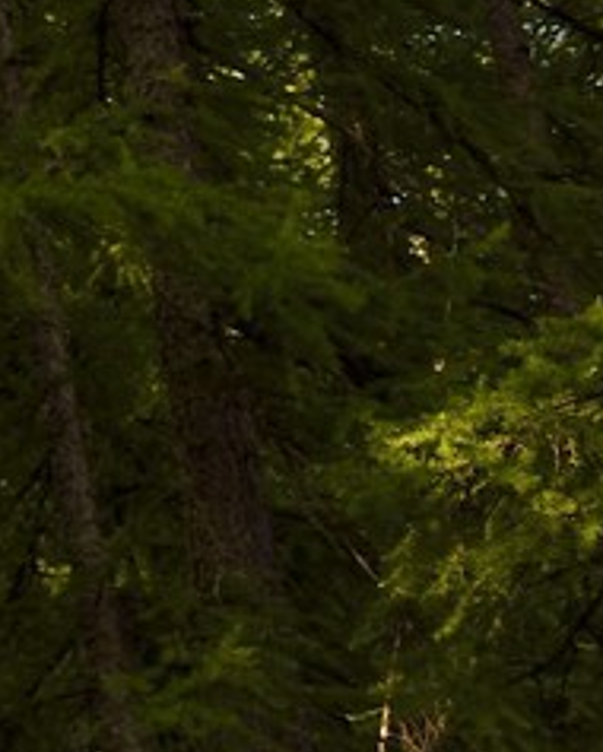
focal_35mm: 196
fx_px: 4367
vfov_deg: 9.8
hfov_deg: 6.5
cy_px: -48
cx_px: -1707
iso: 400
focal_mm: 31
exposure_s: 1/250
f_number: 5.6
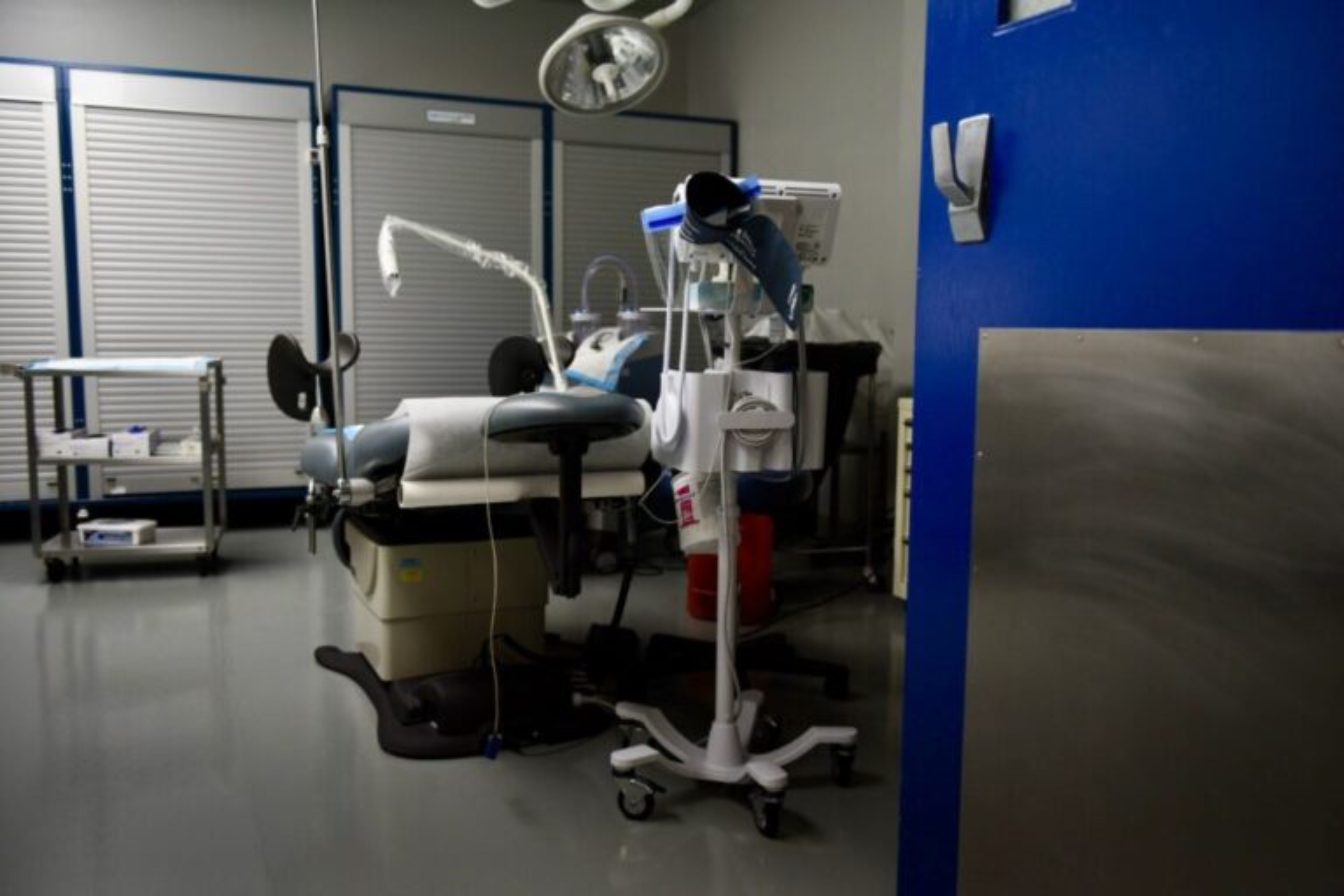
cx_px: 672
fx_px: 1195
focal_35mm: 32
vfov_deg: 41.1
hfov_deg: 58.7
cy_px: 448
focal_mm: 32
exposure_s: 1/400
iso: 800
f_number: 2.8
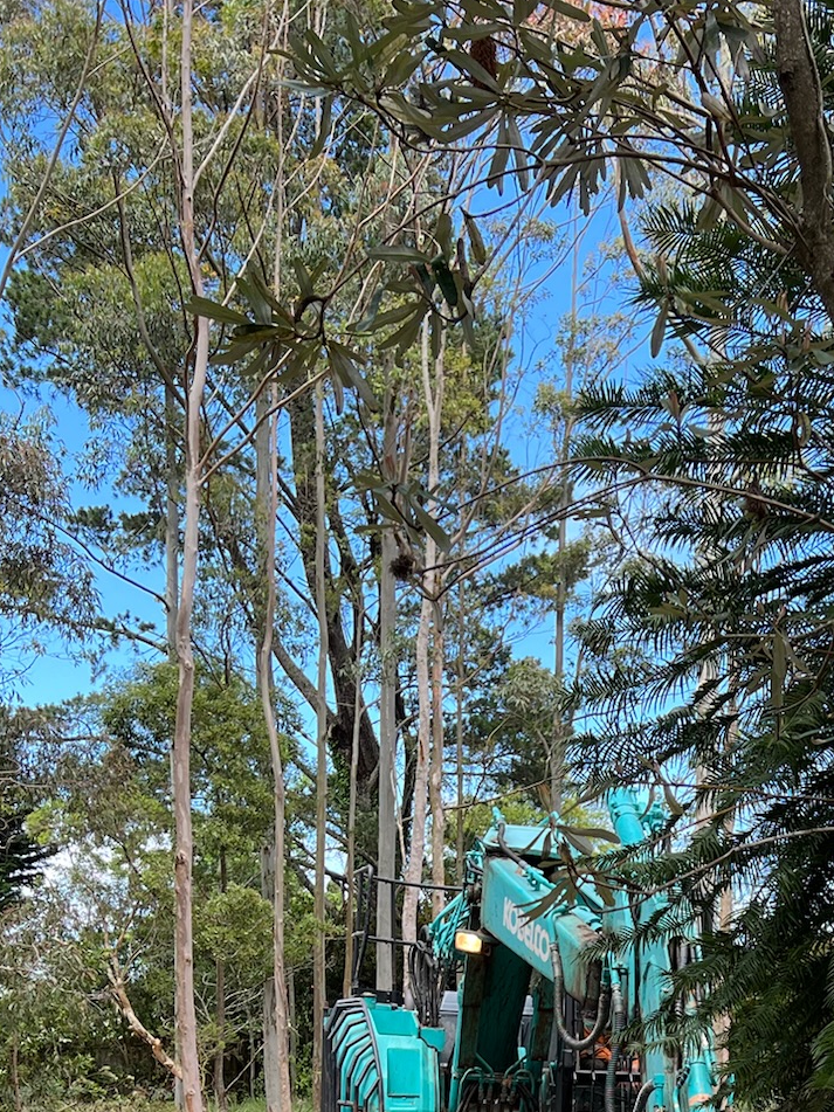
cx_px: 677
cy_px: 1192
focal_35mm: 56
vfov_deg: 31.0
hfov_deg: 25.6
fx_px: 1799
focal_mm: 5.7
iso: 50
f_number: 1.5
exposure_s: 1/418
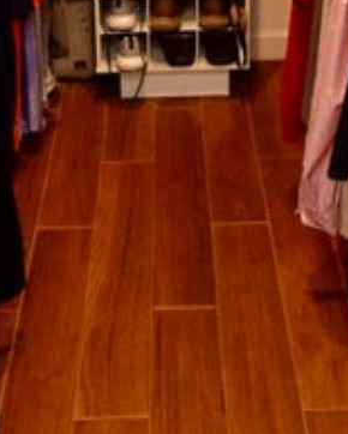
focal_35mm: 70
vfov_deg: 22.2
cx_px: 192
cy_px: -224
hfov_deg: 21.9
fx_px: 900
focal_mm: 10
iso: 800
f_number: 5
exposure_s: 1/100
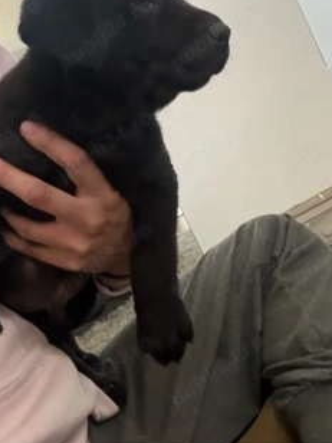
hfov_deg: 36.7
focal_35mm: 39
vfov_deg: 47.4
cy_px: 164
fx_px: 499
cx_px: 134
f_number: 1.9
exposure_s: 1/33
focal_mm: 2.69
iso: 320
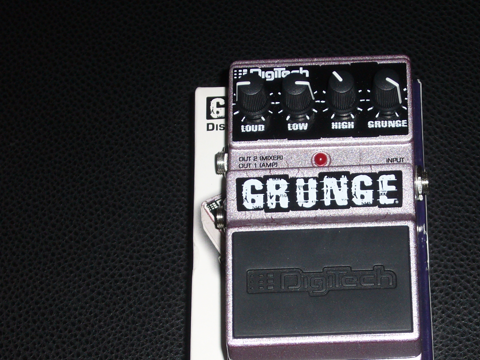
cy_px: 252
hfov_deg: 16.8
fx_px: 1622
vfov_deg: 12.6
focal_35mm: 117
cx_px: 325
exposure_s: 1/30
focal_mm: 13
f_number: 4.3
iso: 80
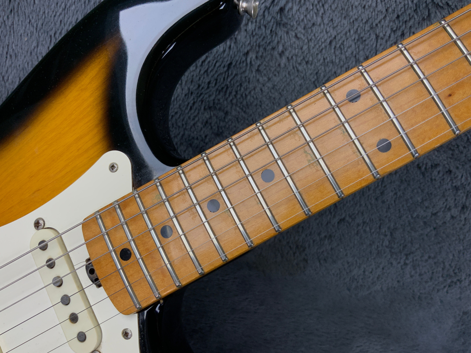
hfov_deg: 61.7
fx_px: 395
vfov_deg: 48.2
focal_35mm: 29
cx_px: 236
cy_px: 176
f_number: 1.8
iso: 32
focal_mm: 3
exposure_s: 1/122
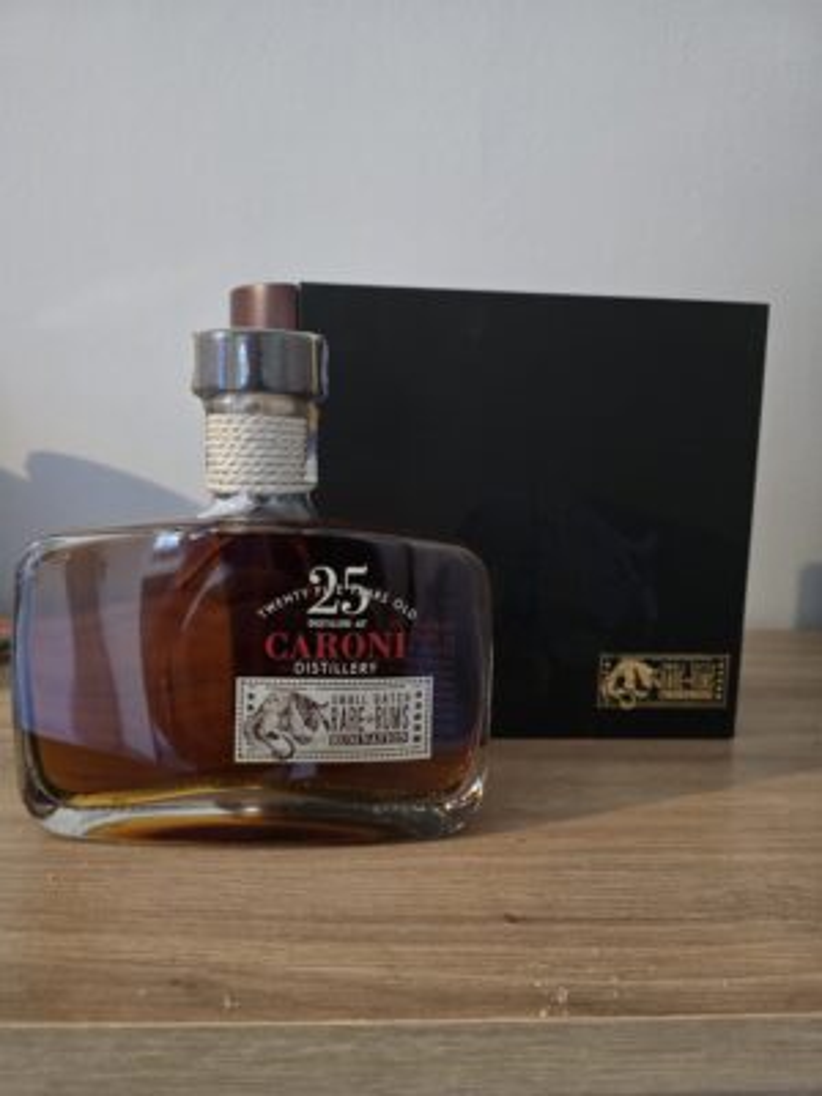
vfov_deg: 73.9
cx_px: 411
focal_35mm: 23
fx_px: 728
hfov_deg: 58.9
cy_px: 548
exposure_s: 1/33
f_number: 1.7
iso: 1250
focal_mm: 6.3
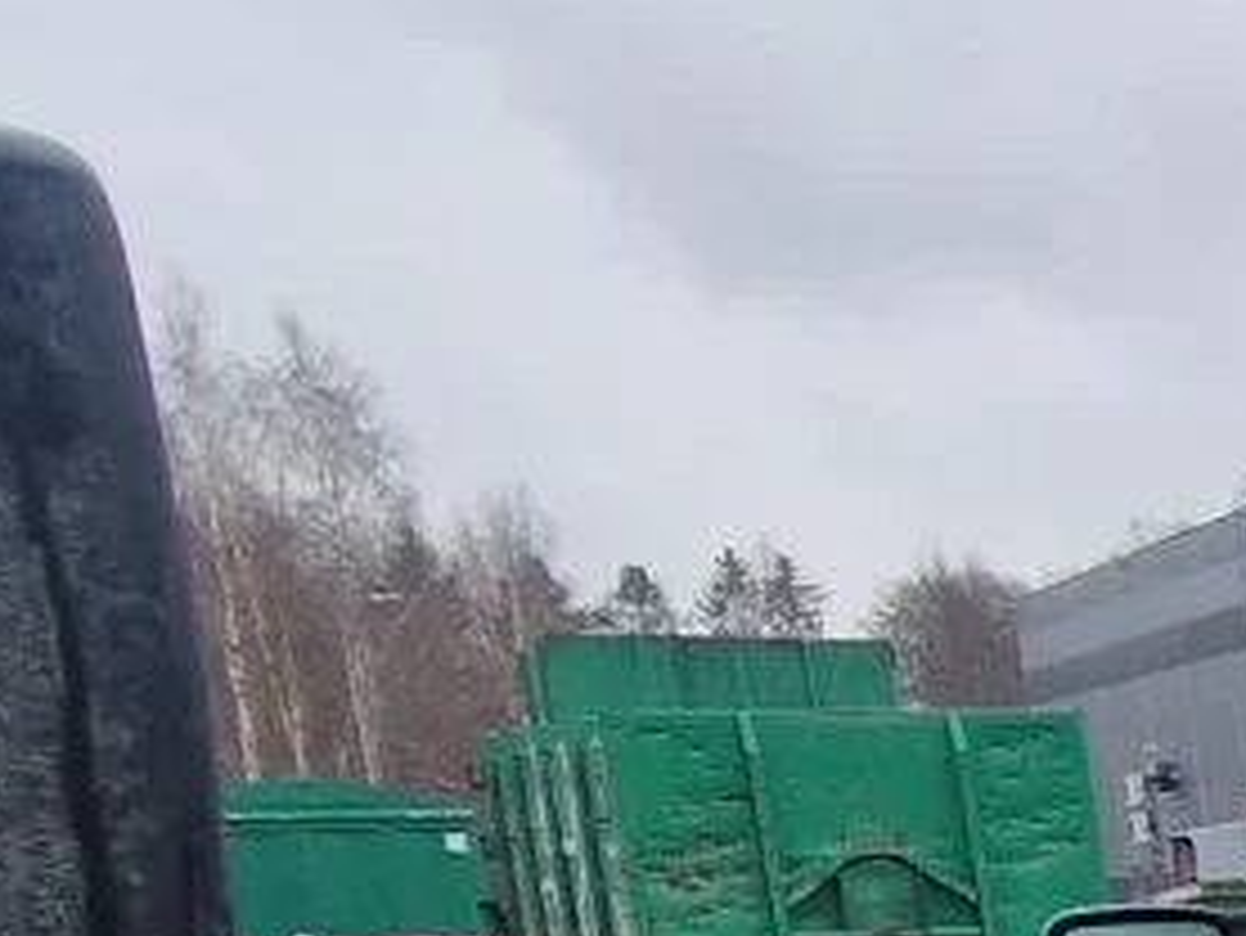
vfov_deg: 14.6
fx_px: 3241
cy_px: 1642
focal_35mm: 90
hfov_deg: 14.7
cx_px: 2924
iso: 50
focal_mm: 2.2
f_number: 2.2
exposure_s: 1/499
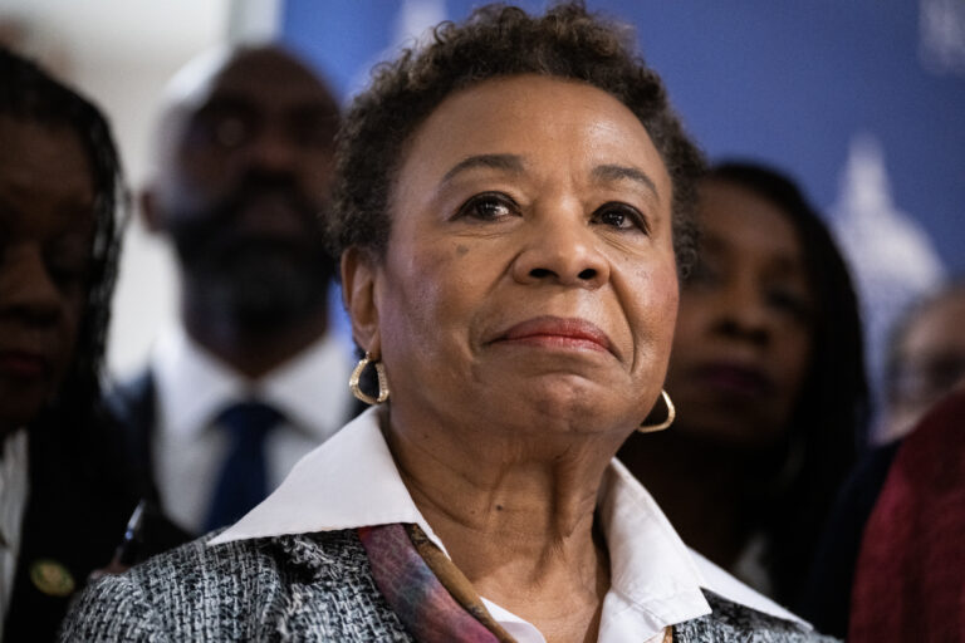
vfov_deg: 11.2
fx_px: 3270
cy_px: 322
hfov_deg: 16.8
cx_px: 482
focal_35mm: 122
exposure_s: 1/100
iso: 4000
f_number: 2.8
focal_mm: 122
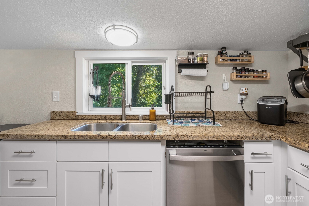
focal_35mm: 16
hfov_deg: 96.7
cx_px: 154
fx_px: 137
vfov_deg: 73.8
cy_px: 103
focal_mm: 16
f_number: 7.1
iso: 1000
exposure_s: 1/8
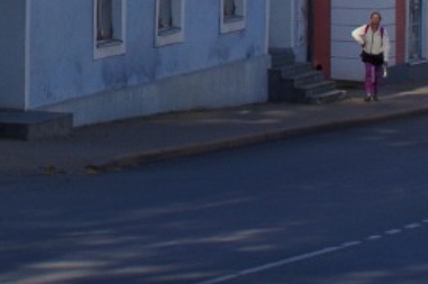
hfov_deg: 7.0
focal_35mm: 291
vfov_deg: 4.6
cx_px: -161
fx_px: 3456
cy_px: -279
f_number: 11
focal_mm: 33
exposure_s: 1/160
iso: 200
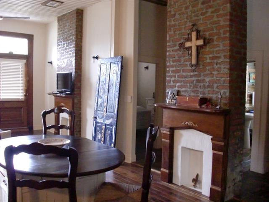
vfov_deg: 39.7
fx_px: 280
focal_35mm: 36
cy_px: 101
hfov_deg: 51.4
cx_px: 134
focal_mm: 6.3
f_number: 2.8
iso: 1000
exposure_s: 1/60
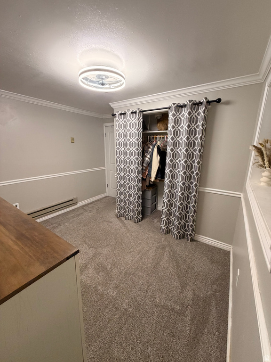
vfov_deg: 102.1
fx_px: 146
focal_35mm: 14
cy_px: 181
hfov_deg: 85.7
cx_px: 136
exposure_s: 1/60
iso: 250
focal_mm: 2.22
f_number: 2.2
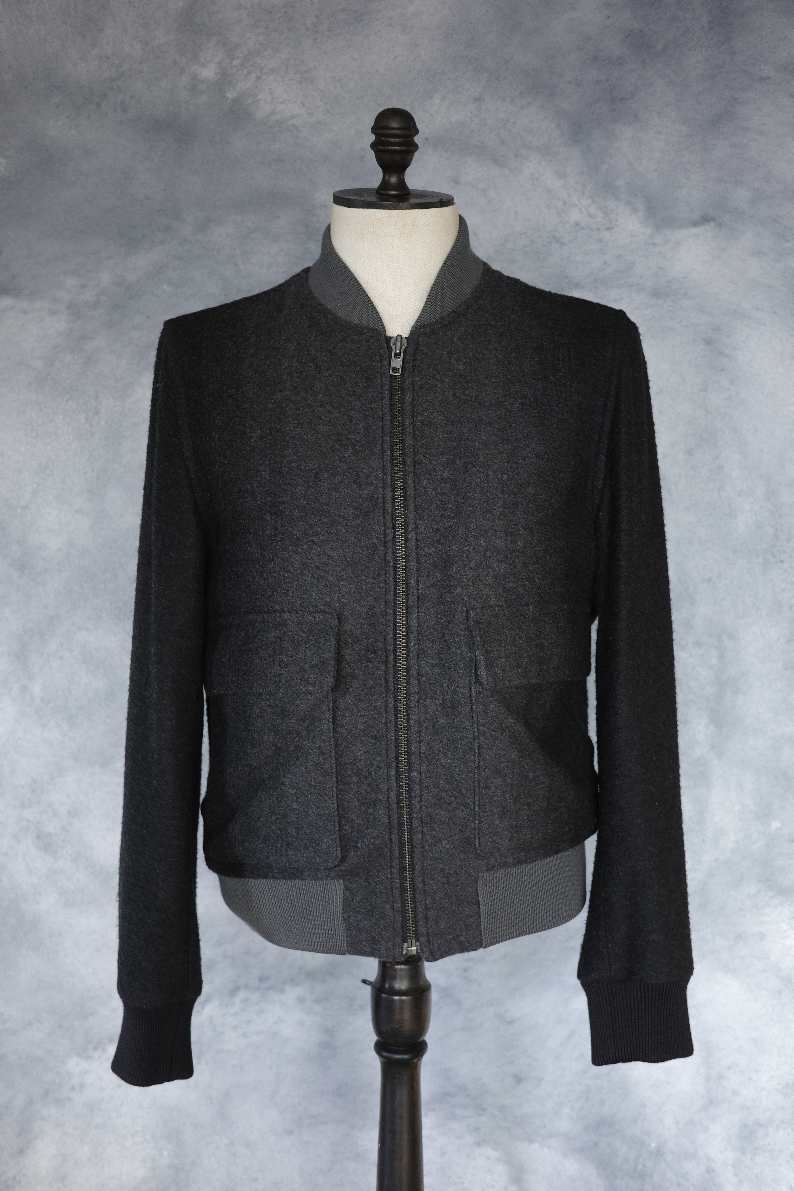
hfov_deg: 33.4
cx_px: 397
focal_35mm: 40
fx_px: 1323
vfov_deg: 48.5
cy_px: 596
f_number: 2.8
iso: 500
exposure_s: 1/40
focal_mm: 26
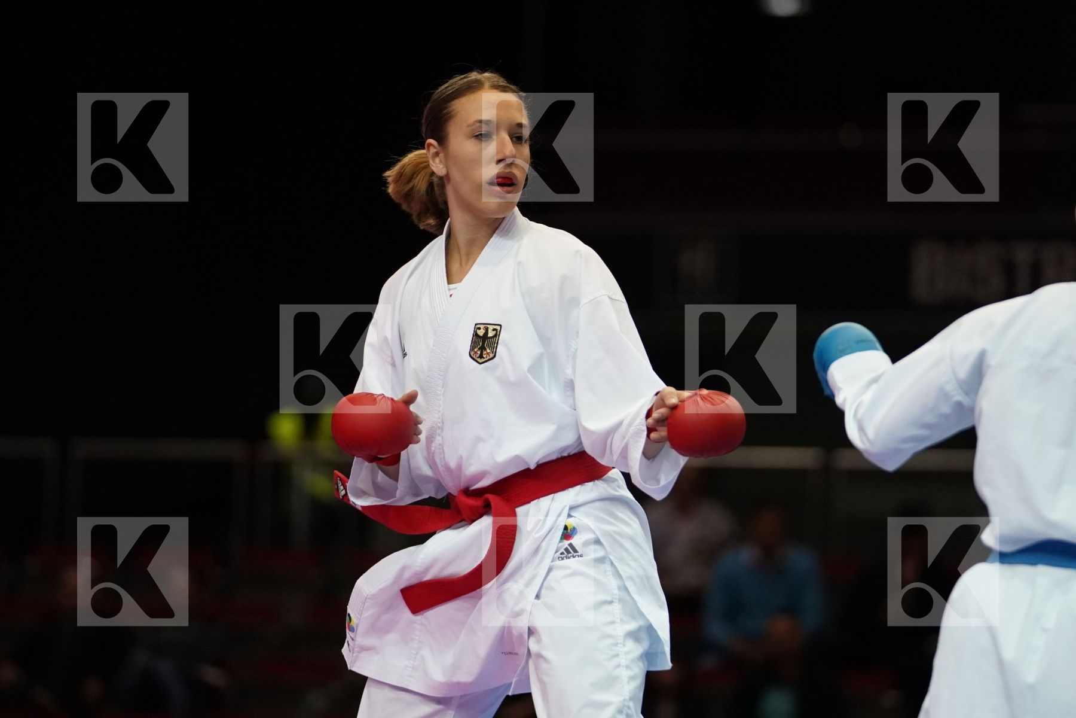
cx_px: 538
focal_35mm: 247
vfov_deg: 5.6
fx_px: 7382
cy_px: 359
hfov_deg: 8.3
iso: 3200
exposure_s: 1/1000
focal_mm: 165
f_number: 2.8
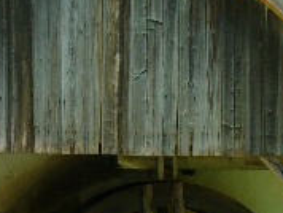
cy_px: 186
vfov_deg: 11.1
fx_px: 1089
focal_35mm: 133
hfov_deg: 14.8
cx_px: 103
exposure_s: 1/200
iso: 80
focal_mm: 6.1
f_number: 2.8
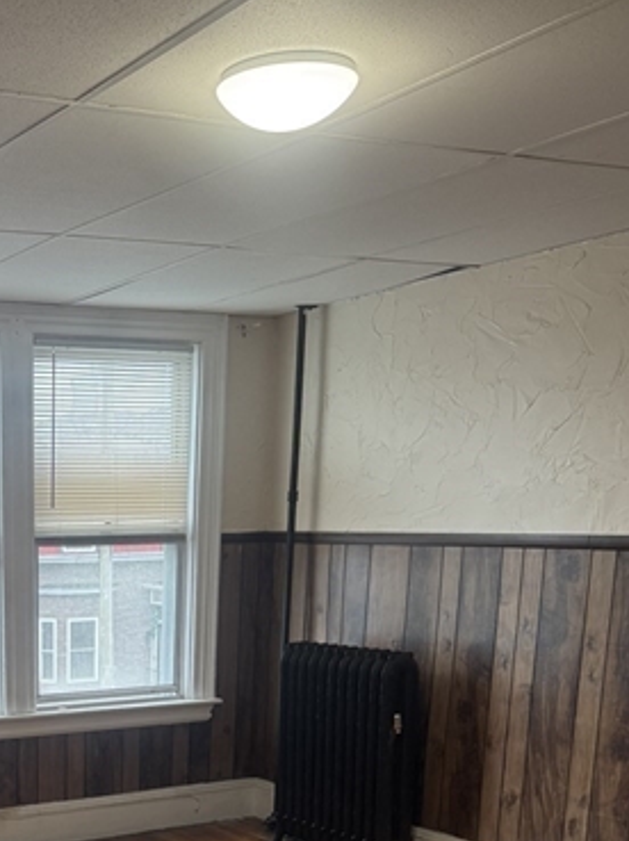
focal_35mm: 50
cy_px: 811
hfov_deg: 27.4
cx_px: 0
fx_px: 1213
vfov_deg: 35.2
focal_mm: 6.76
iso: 200
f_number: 1.78
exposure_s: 1/121
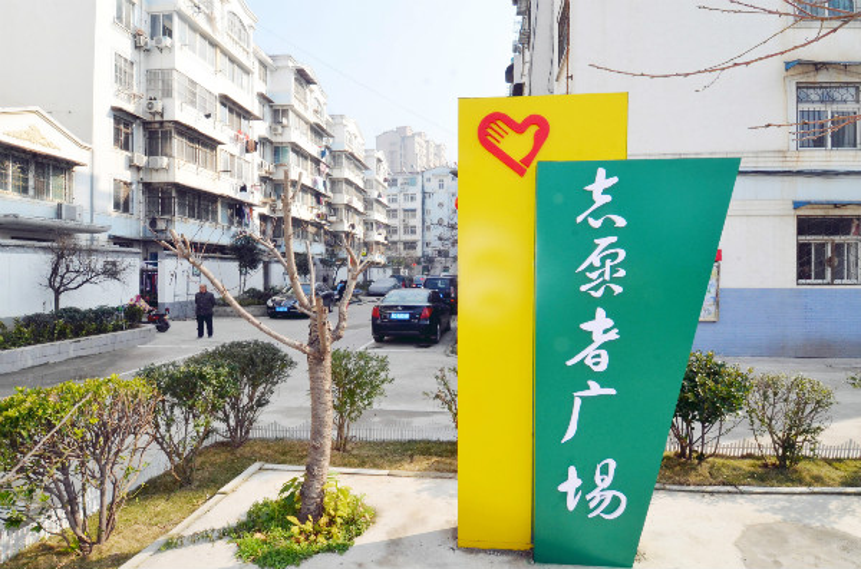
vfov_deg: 39.8
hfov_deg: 57.3
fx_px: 787
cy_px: 284
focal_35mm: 33
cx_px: 430
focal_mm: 22
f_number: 16
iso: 500
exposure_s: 1/250
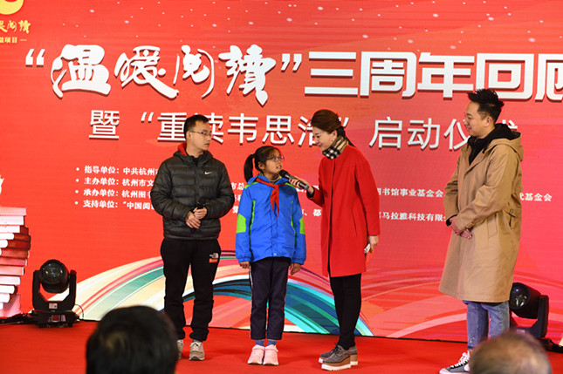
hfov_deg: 28.9
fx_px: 1094
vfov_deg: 19.4
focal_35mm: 70
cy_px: 187
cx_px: 282
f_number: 4.5
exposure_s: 1/250
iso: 1250
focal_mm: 70
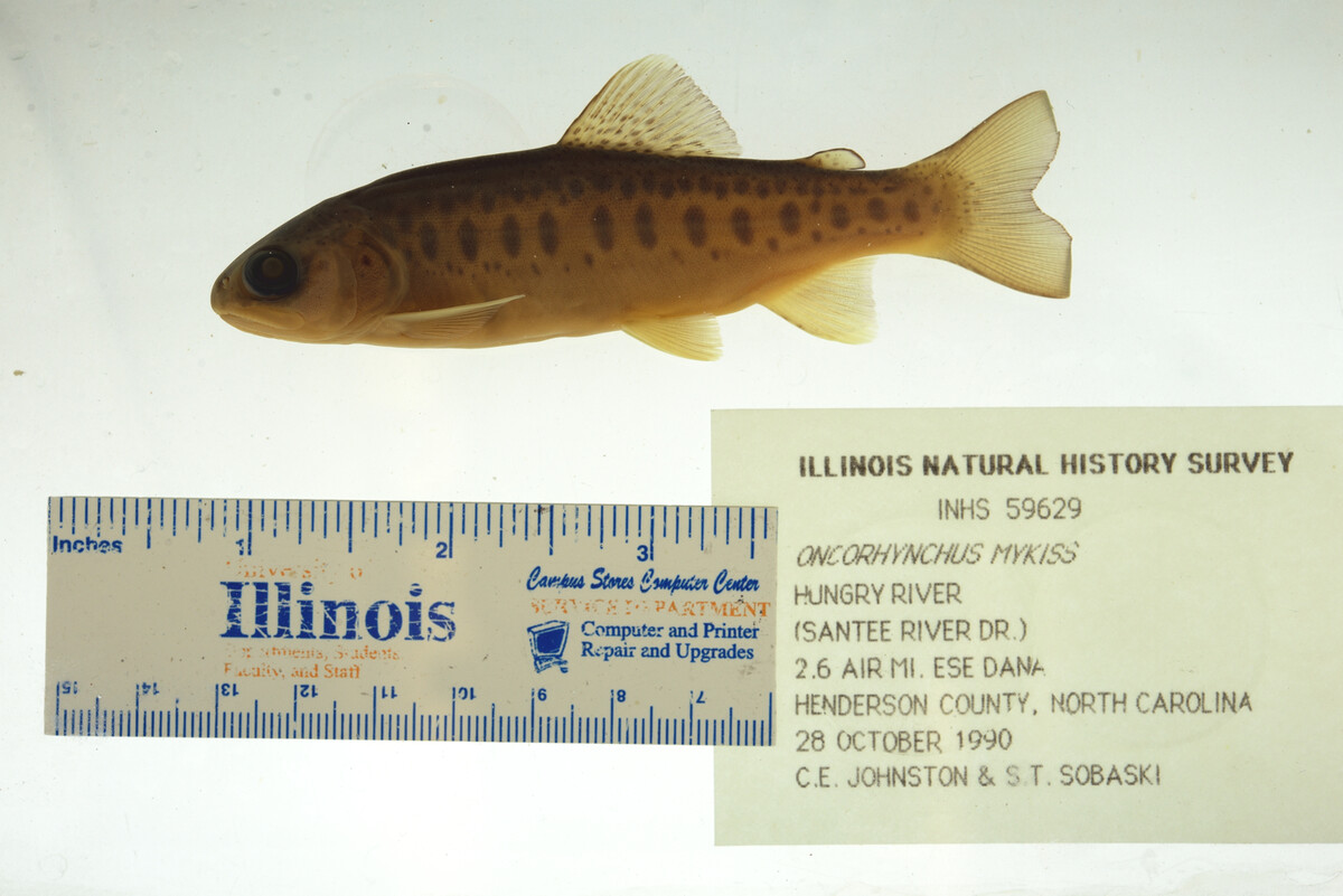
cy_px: 448
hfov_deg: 33.4
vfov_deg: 22.6
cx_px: 672
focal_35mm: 60
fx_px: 2239
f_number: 10
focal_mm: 60
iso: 100
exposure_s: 1/200
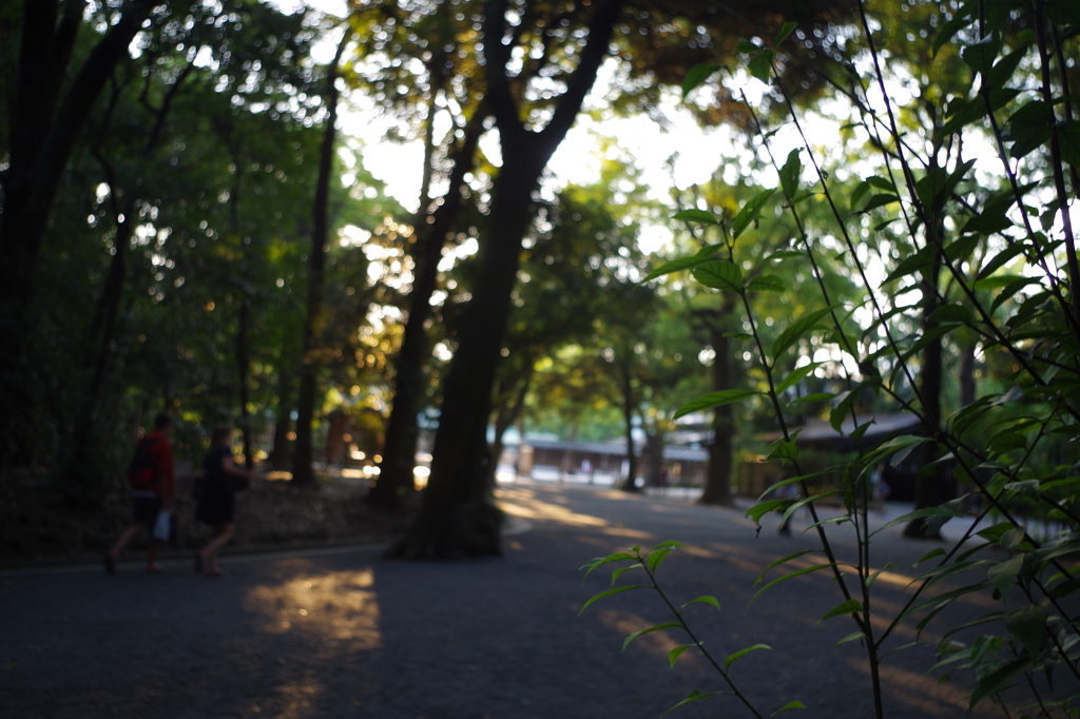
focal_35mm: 31
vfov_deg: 42.3
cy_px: 360
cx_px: 540
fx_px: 930
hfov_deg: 60.3
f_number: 4
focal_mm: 21.25
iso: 100
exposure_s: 1/25
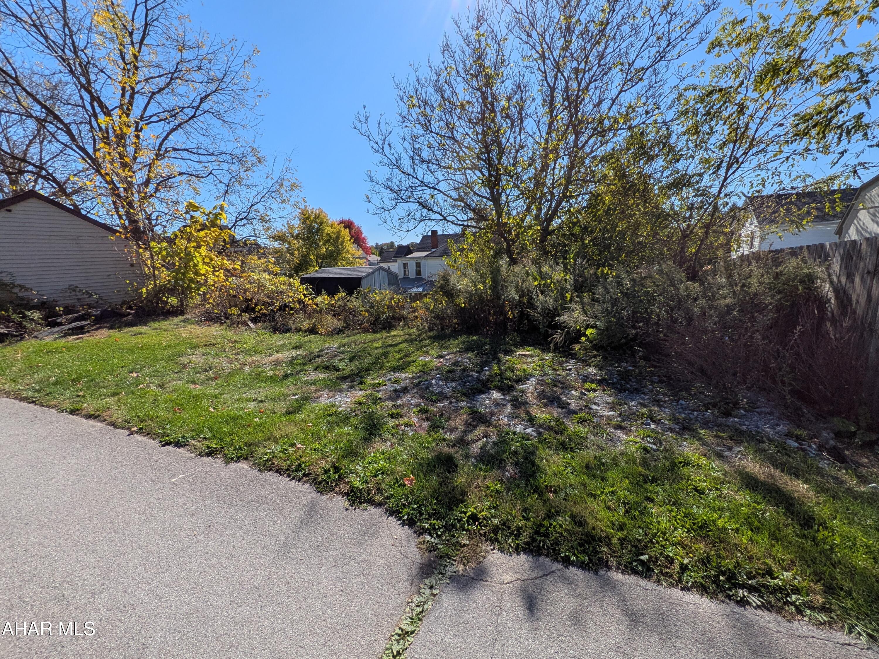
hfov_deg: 106.2
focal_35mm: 13
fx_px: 330
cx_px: 440
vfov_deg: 89.9
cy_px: 330
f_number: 2.2
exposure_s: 1/1387
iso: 30
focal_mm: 1.54
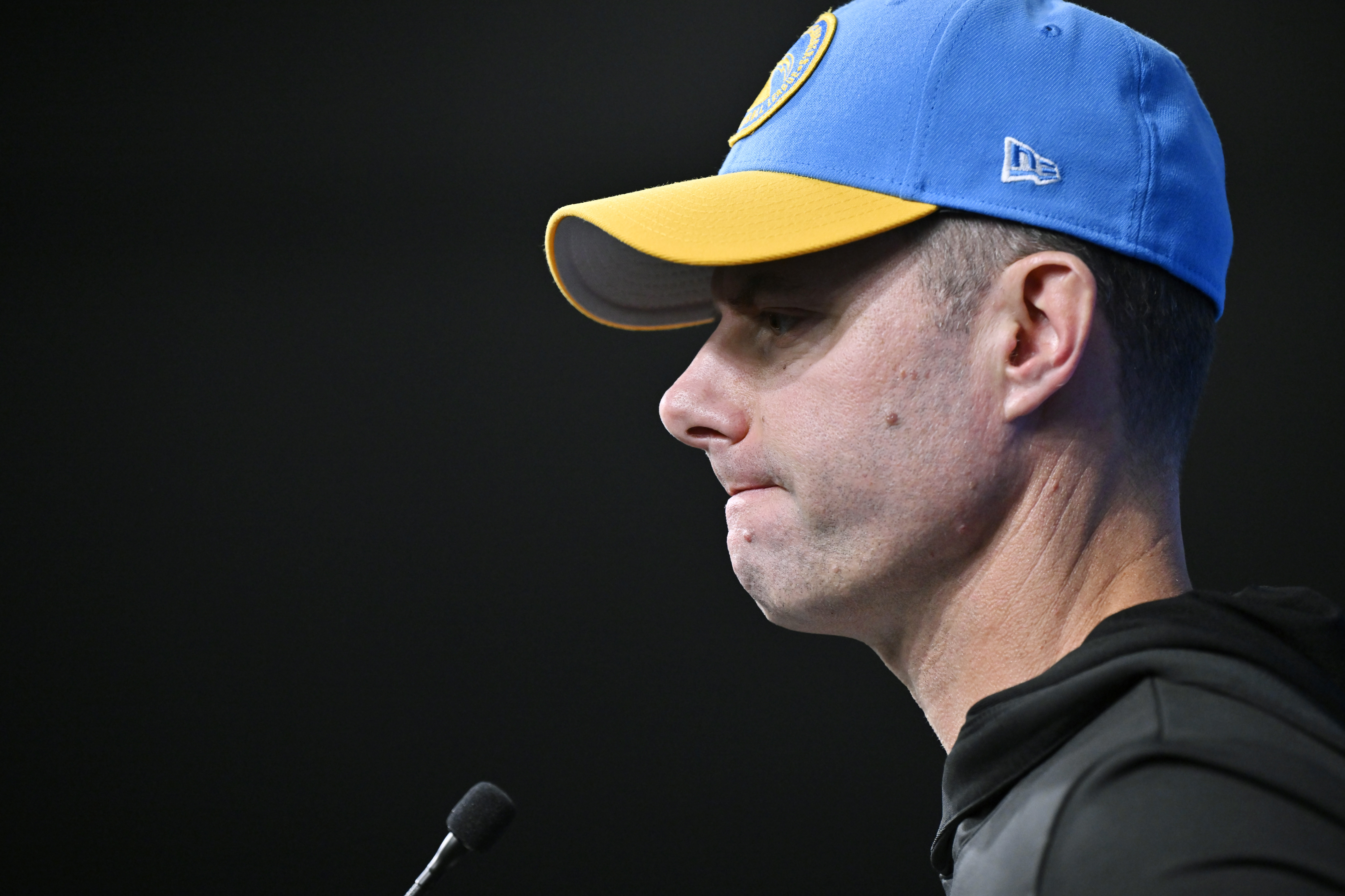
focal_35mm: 200
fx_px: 7472
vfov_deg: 6.9
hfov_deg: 10.3
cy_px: 448
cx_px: 672
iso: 2000
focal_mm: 200
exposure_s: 1/1250
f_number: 3.5
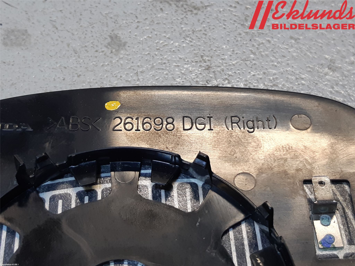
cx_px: 178
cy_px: 133
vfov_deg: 53.1
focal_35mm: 26
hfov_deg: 67.3
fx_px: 267
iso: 80
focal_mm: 3.93
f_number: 1.7
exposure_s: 1/100
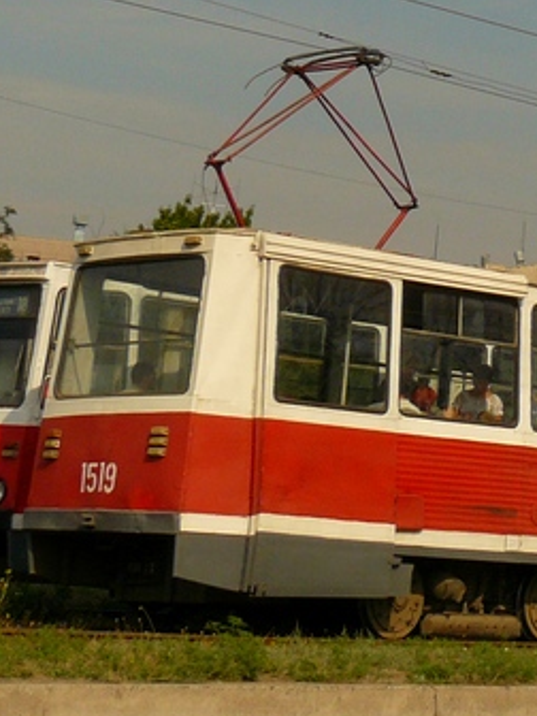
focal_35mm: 128
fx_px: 2648
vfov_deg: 15.0
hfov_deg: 11.1
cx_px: 825
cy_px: -70
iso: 100
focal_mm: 6.9
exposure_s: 1/800
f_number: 5
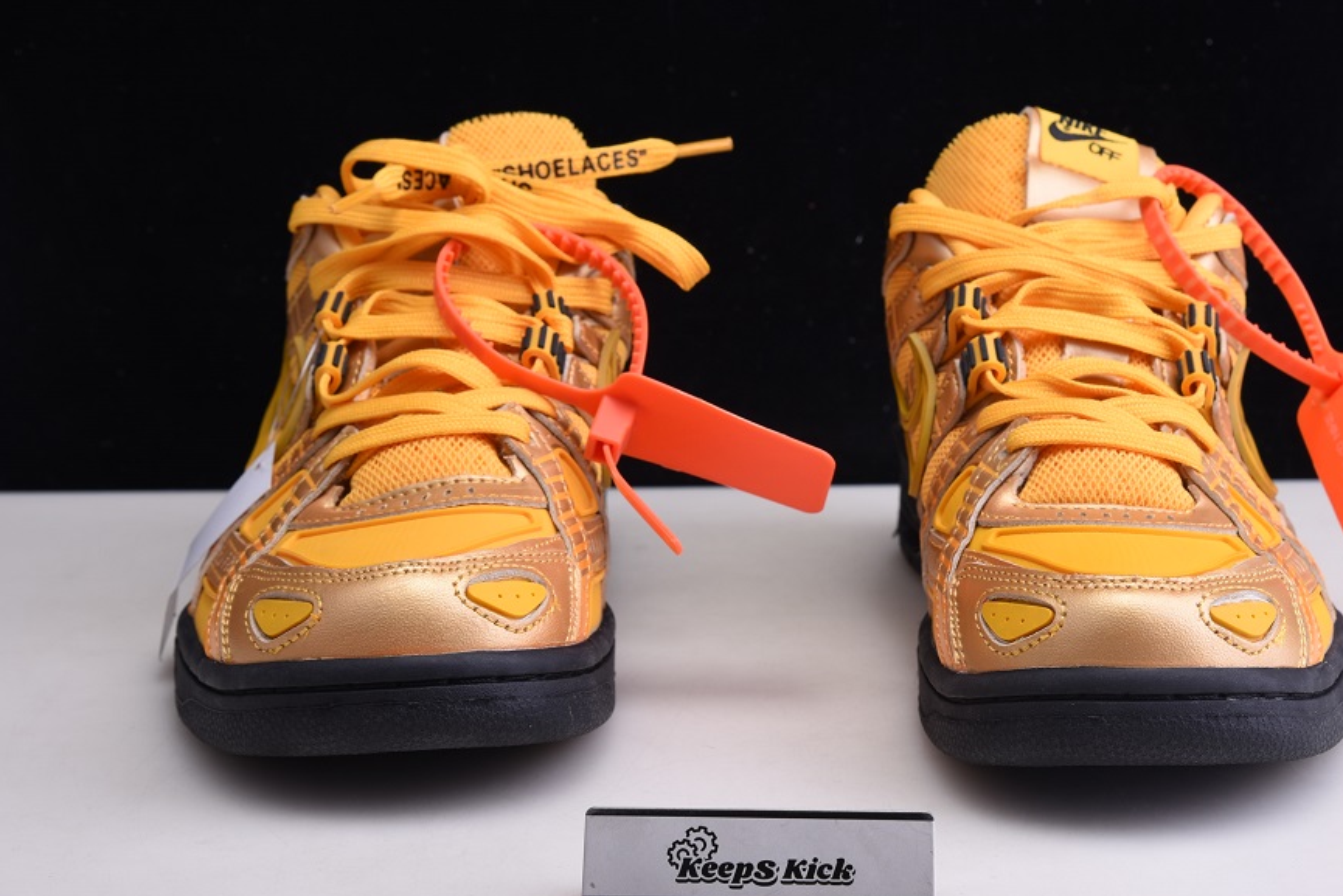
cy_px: 373
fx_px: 3209
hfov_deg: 23.6
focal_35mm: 86
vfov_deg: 15.9
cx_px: 818
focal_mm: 62
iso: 100
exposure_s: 1/160
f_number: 11
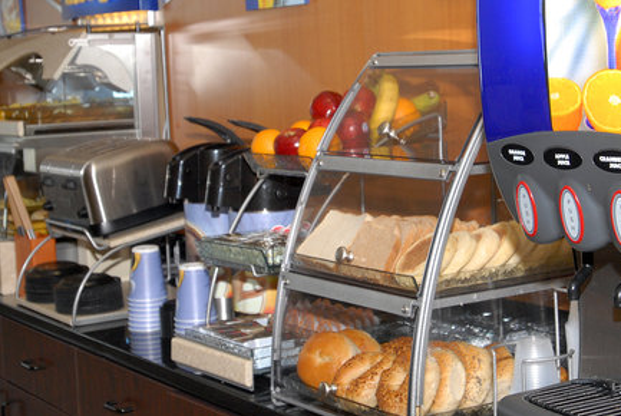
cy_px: 143
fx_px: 1244
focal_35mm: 72
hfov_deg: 28.0
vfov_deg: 18.9
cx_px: 356
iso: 320
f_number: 5.6
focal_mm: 26
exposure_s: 1/25
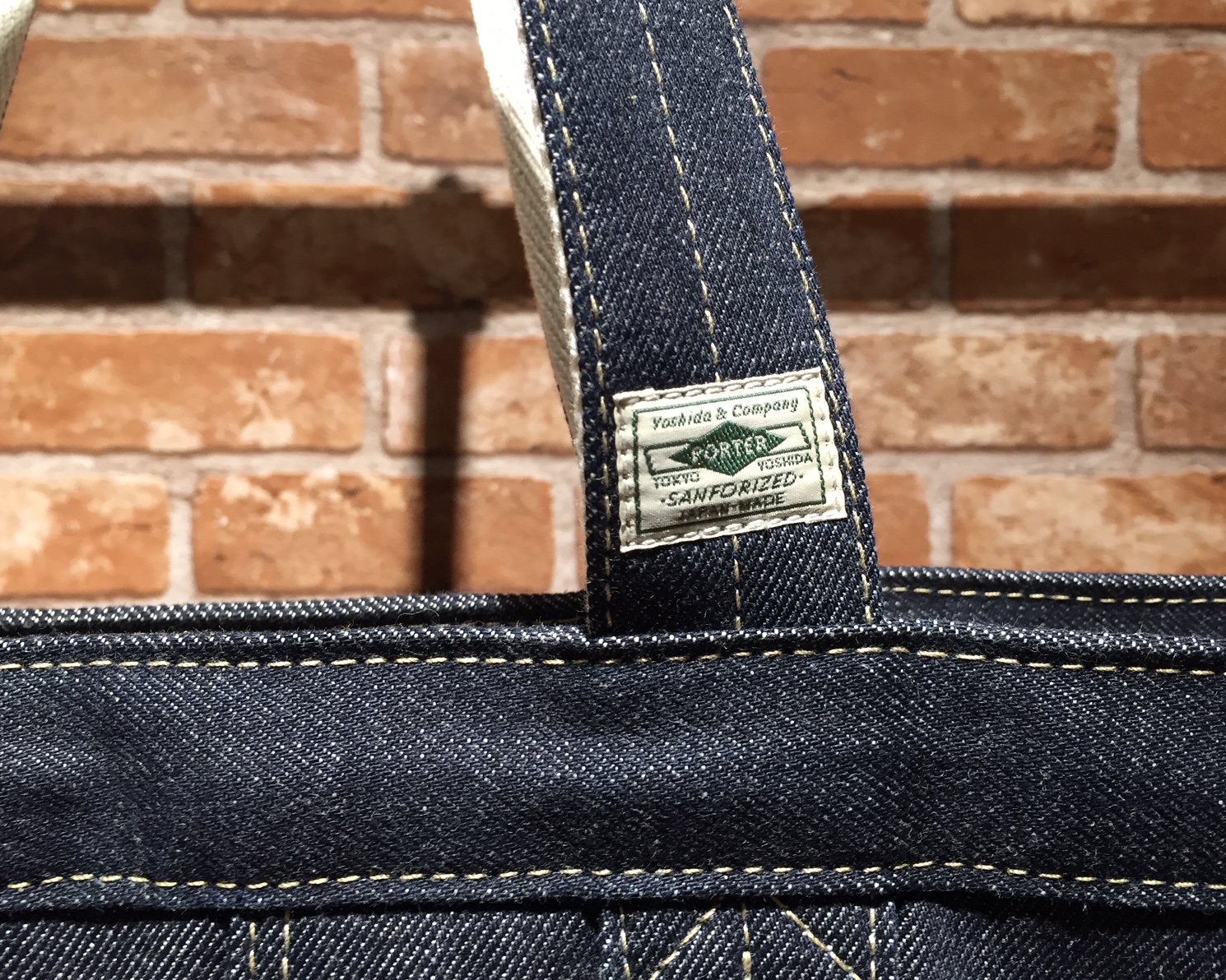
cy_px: 478
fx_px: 1125
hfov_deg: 57.1
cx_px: 666
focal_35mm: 31
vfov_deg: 47.1
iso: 80
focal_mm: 4.15
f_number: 2.2
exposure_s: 1/30
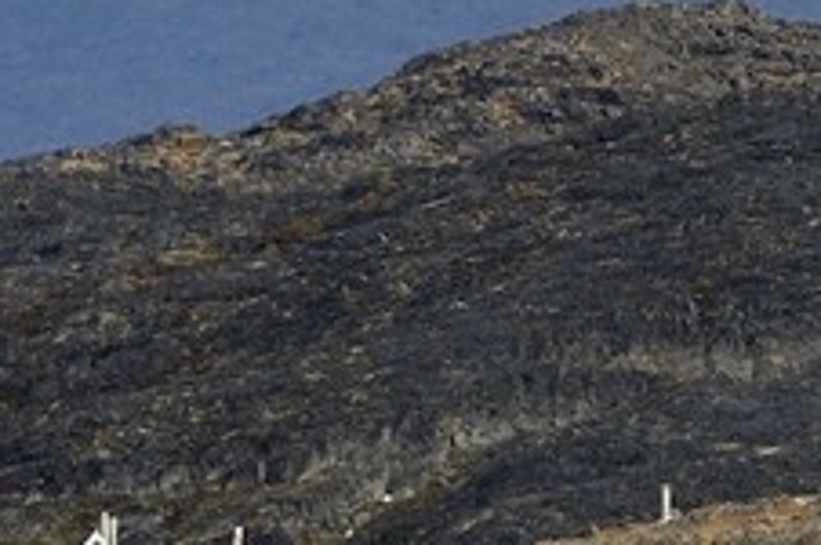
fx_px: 27441
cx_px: 2456
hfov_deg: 1.7
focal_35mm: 1205
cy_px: 908
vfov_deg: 1.1
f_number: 11
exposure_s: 1/320
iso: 200
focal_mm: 170
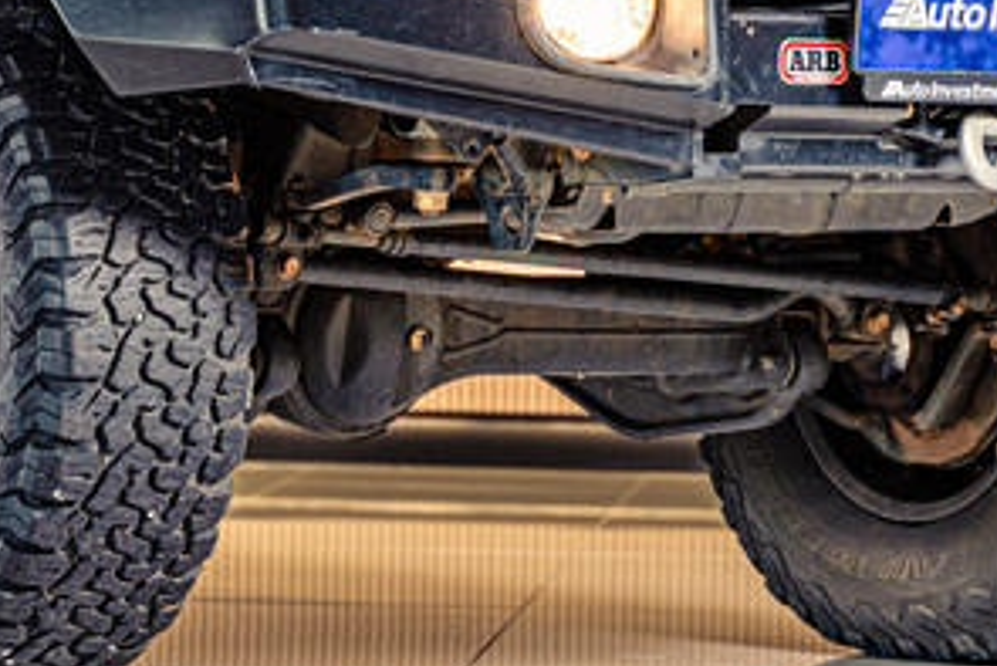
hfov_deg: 7.9
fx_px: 7204
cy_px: -135
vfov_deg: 5.3
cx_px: -39
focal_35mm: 260
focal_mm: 75
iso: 250
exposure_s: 1/200
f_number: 2.8
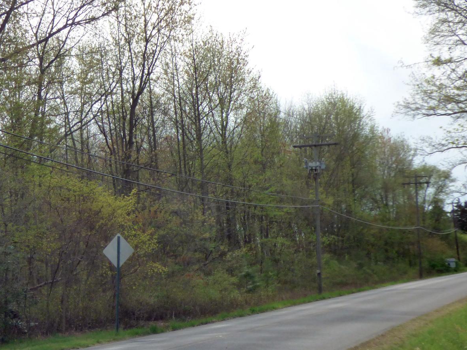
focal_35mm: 68
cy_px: 178
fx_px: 917
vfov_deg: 21.6
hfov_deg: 27.9
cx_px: 87
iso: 400
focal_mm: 7.07
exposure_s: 1/1600
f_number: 3.6
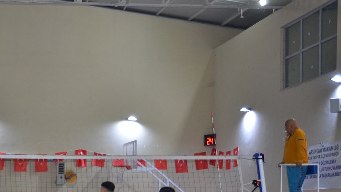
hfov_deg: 25.1
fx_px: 723
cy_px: 178
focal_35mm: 80
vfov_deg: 14.9
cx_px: -7
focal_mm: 24
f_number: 3.8
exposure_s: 1/60
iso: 800
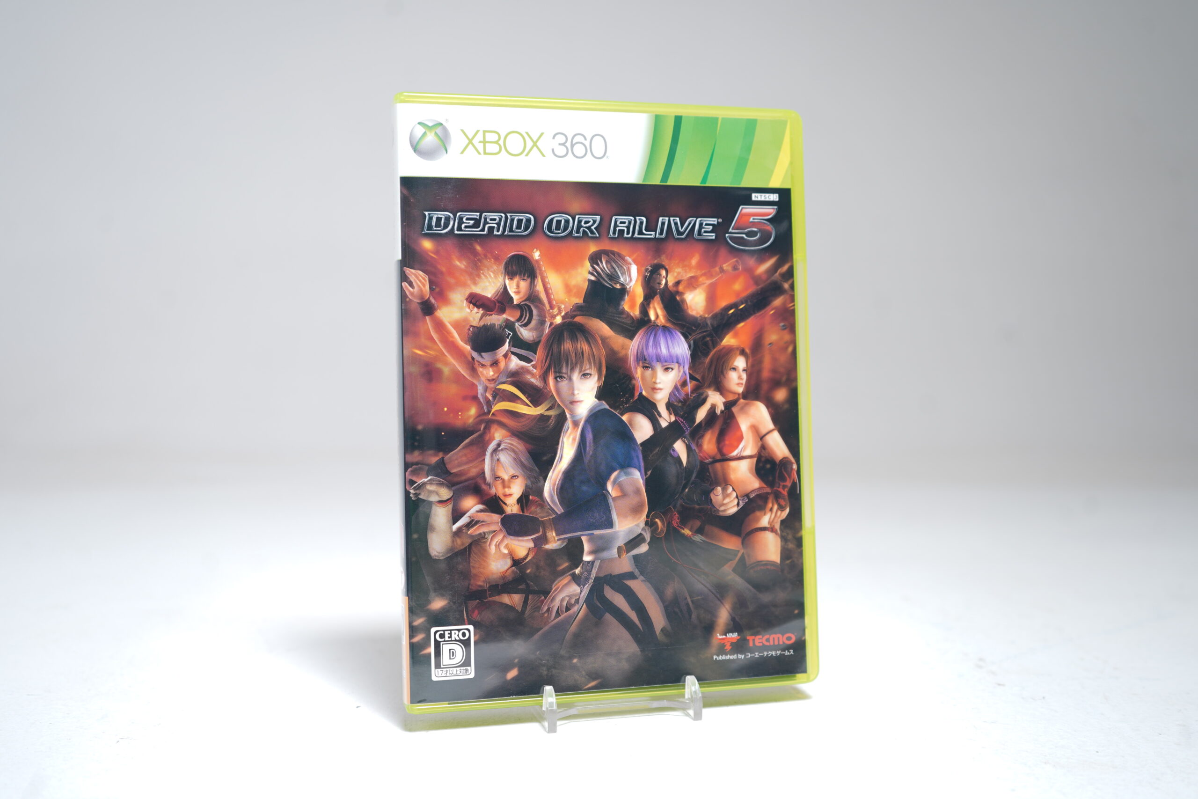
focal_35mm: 36
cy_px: 400
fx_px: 1198
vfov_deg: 36.9
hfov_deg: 53.1
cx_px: 599
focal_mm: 36
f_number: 5
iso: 64
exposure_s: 1/2
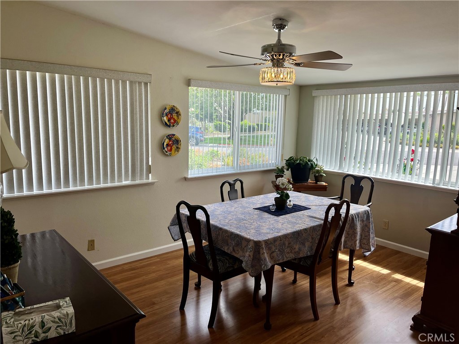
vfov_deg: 53.1
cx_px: 230
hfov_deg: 67.3
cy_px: 172
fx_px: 345
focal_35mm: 26
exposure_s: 1/1000
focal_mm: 5.1
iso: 50
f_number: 1.6
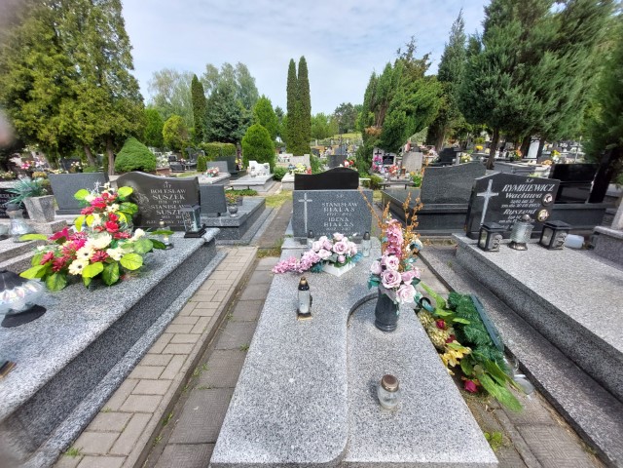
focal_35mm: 13
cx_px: 312
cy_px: 234
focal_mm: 1.74
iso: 50
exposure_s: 1/1169
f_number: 2.2
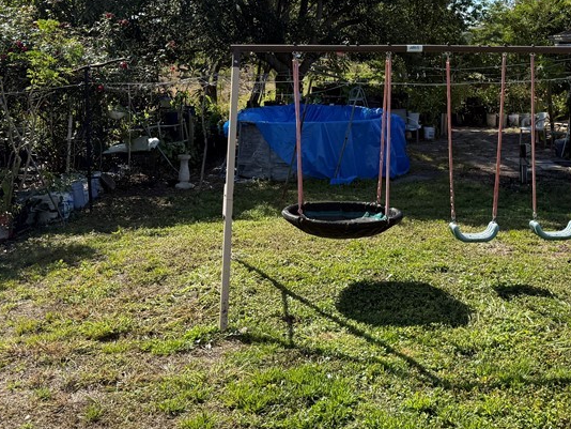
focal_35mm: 46
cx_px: 362
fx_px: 759
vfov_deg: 31.1
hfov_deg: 40.9
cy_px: 123
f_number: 1.78
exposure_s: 1/3584
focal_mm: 6.76
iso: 100
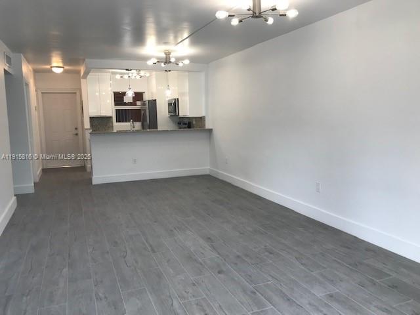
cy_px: 158
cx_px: 210
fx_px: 340
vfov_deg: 49.7
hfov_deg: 63.4
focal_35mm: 28
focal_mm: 3.99
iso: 25
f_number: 1.8
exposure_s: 1/60
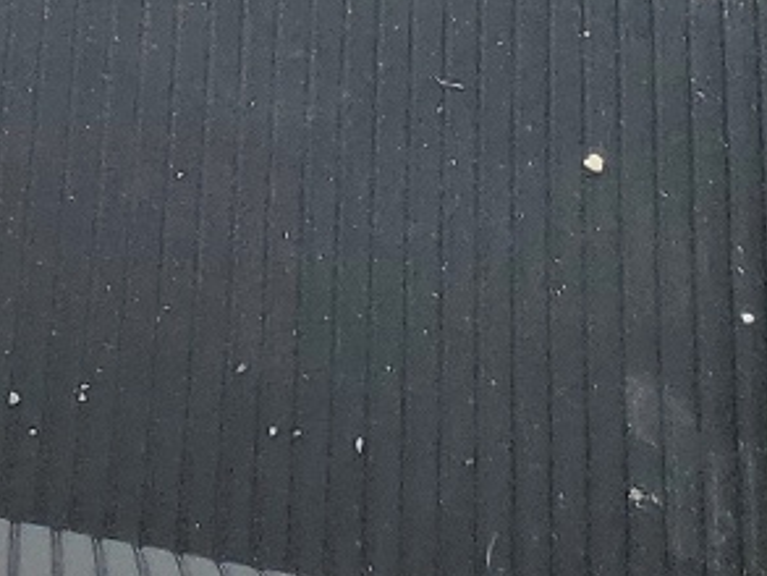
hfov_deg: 12.2
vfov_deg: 9.0
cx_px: -801
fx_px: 3148
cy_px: -963
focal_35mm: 142
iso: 50
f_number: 1.5
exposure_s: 1/200
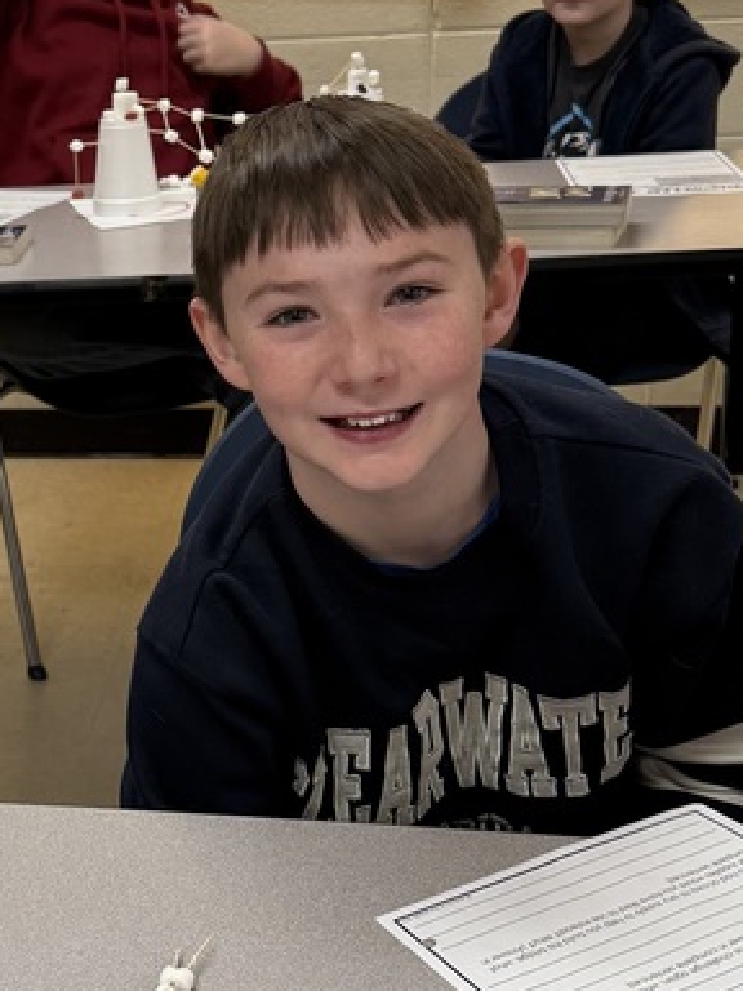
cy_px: 524
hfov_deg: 22.3
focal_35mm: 64
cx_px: 62
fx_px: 1832
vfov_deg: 30.3
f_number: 1.78
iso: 200
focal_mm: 6.76
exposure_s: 1/120
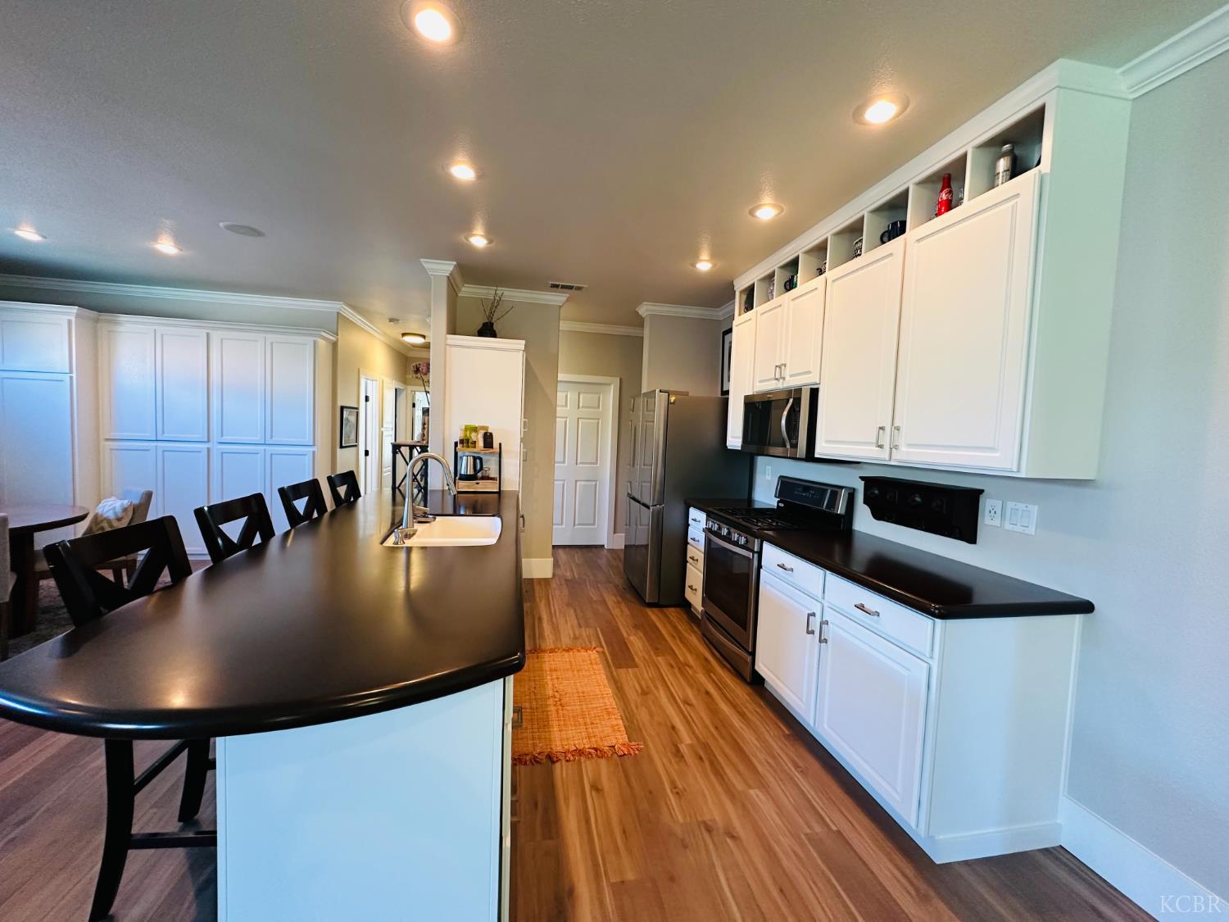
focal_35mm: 14
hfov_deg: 102.1
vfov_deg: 85.7
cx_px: 614
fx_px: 497
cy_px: 461
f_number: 2.2
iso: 250
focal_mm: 2.22
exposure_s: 1/60
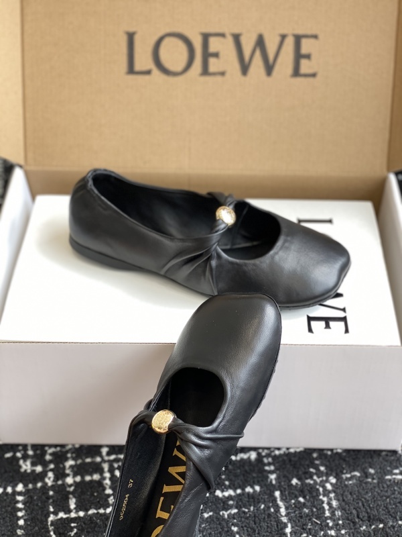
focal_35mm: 52
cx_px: 201
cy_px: 268
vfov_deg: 36.8
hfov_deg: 28.0
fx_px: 805
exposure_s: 1/122
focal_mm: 6
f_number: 2
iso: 25
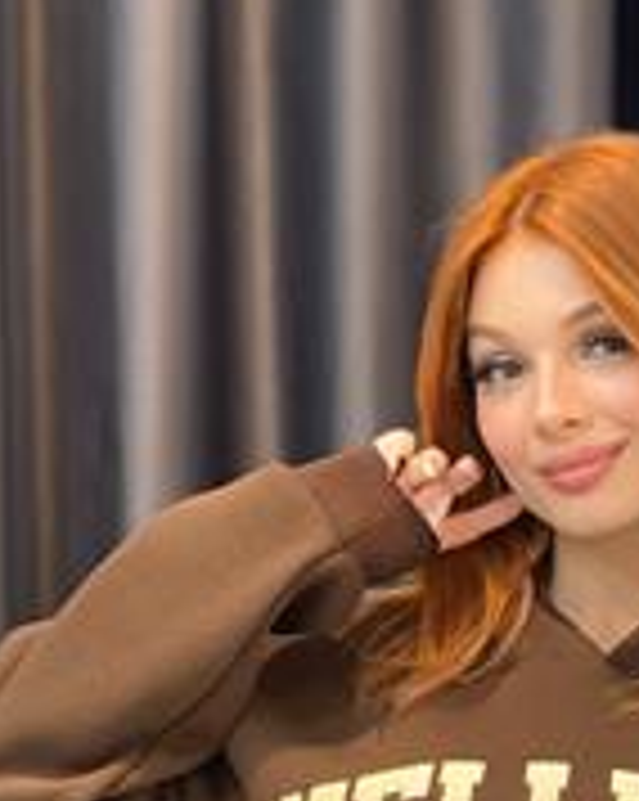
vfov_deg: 15.9
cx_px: 536
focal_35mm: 118
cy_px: 871
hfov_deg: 13.0
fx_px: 2794
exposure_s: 1/50
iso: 125
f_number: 2
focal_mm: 6
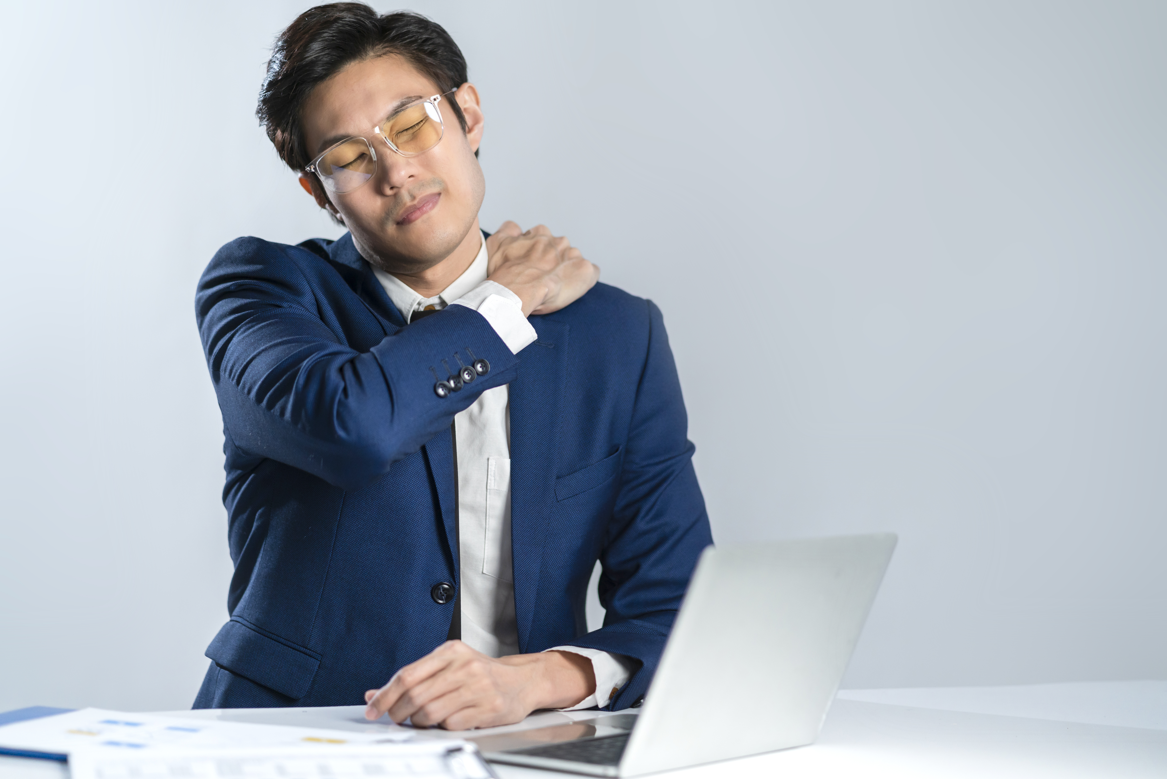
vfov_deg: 16.1
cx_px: 584
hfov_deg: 23.9
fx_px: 2756
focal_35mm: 85
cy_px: 390
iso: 800
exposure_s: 1/400
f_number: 1.8
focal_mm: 85
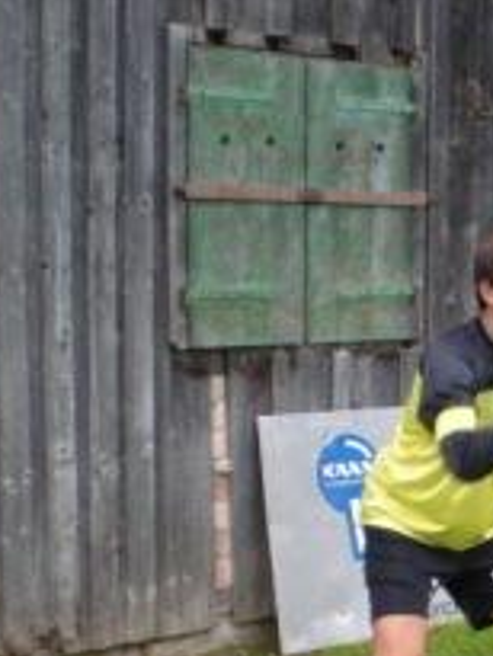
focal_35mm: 83
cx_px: 618
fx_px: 1574
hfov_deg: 16.9
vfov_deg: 23.2
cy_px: 525
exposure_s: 1/125
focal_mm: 6.3
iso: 485
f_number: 3.1
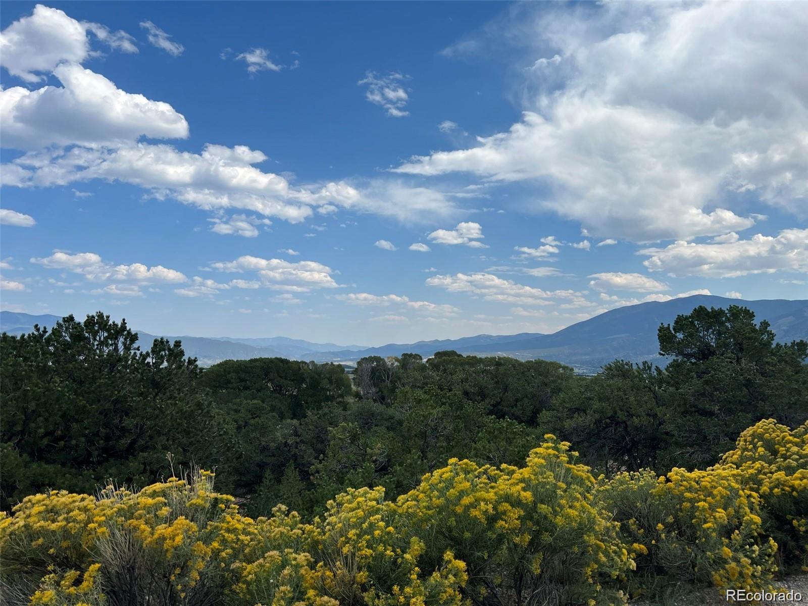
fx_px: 607
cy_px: 303
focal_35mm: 26
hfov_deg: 67.3
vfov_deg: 53.1
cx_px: 404
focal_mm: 5.7
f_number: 1.5
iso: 50
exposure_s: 1/5882
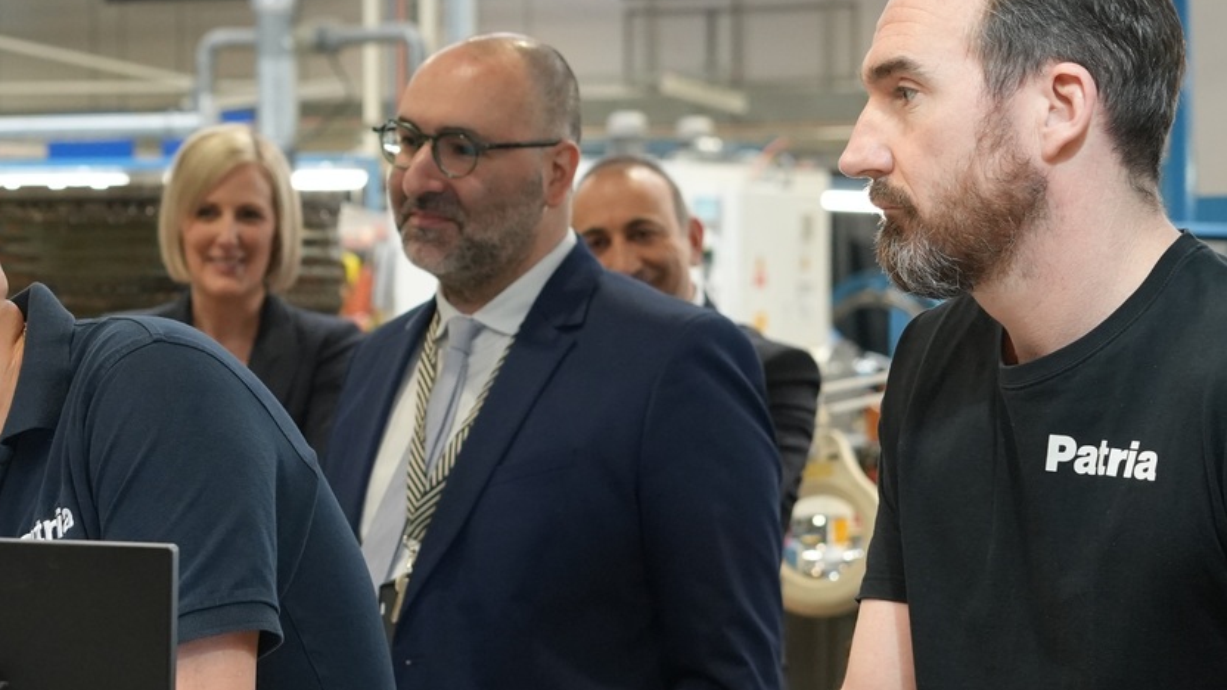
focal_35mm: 109
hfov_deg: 19.2
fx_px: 3546
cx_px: 50
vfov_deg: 11.1
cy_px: 231
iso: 2000
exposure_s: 1/161
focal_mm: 50
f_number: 4
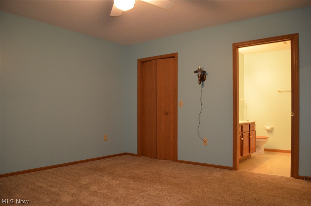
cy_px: 103
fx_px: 233
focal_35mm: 27
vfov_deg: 47.7
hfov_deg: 67.5
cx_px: 156
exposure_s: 1/60
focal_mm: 18
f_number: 3.5
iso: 1600
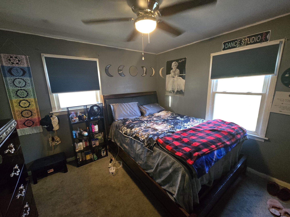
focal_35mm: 13
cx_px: 145
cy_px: 108
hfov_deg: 106.2
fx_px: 109
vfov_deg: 89.9
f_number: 2.2
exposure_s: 1/60
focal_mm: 2.2
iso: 1000
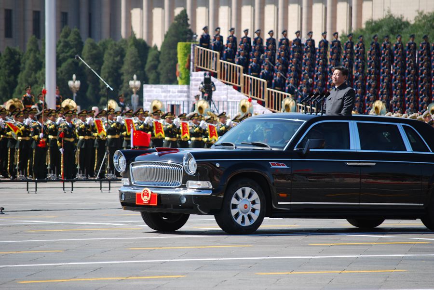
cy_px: 145
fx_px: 3168
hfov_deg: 7.8
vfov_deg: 5.2
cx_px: 217
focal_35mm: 262
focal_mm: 175
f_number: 5.6
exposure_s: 1/500
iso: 200
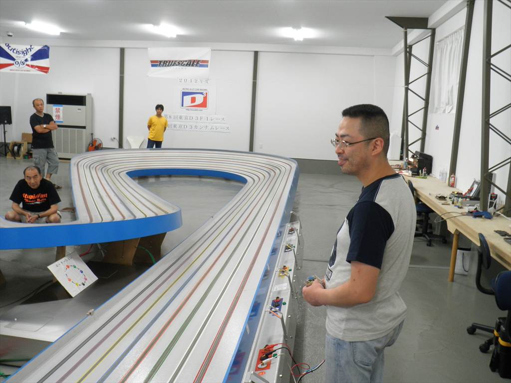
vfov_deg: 41.8
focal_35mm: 34
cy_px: 192
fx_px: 502
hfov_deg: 54.0
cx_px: 256
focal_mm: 6.1
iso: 200
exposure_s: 1/15
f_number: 3.5
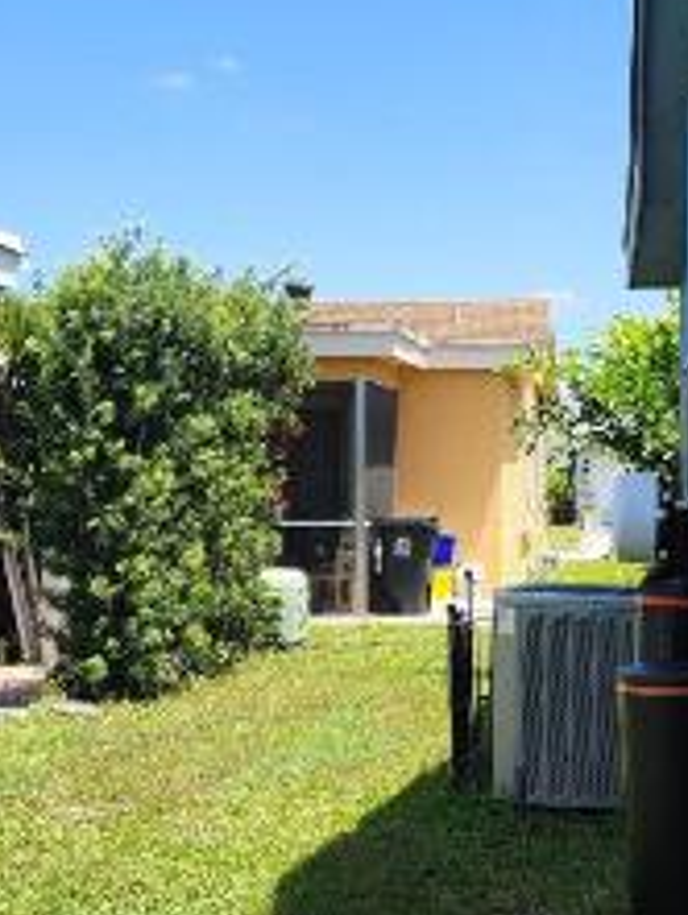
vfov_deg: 24.3
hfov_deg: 18.3
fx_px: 2118
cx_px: 514
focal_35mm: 80
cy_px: 331
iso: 12
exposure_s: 1/596
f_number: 1.8
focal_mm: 6.4
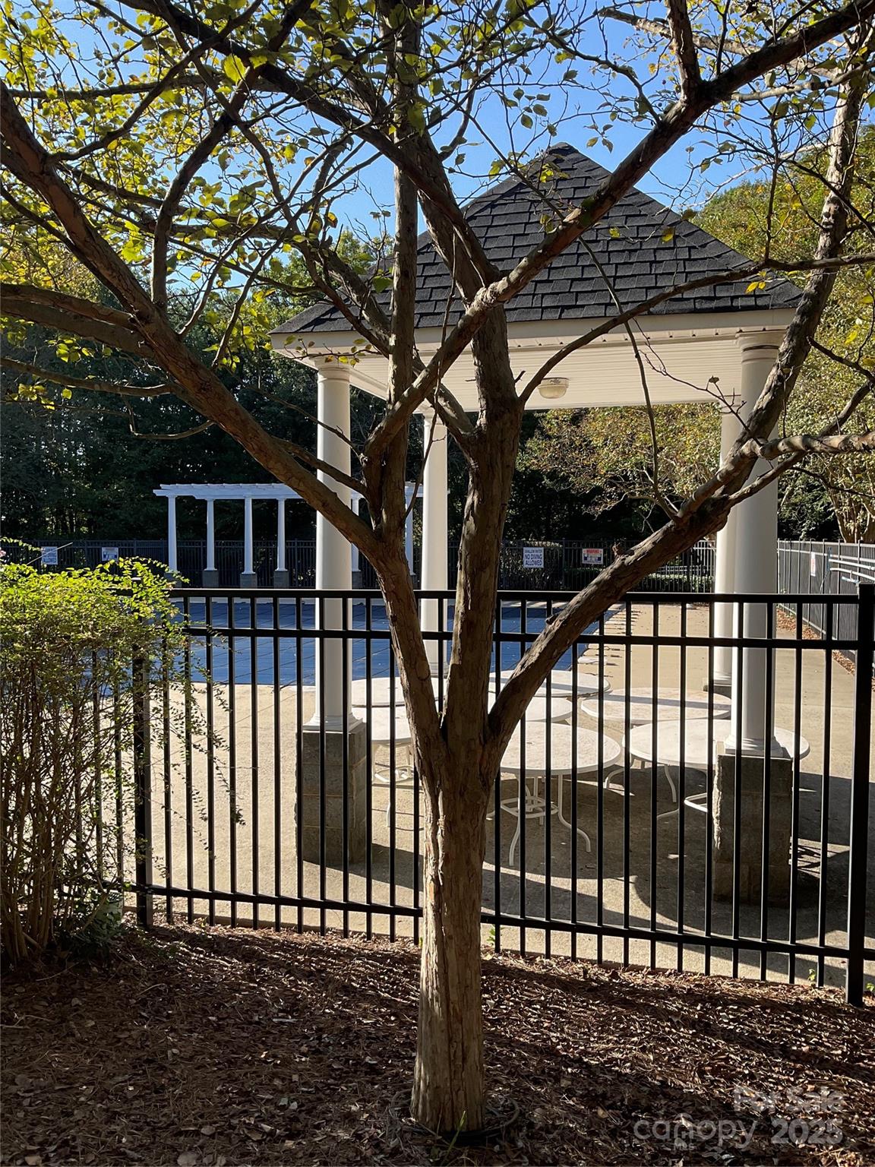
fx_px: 977
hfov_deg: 48.2
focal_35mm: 29
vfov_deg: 61.7
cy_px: 584
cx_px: 438
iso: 16
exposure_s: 1/674
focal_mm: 3
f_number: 1.8
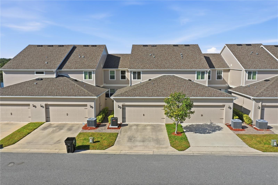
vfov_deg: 46.4
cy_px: 92
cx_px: 139
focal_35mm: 28
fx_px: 216
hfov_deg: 65.5
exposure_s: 1/400
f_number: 5
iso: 100
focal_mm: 10.3
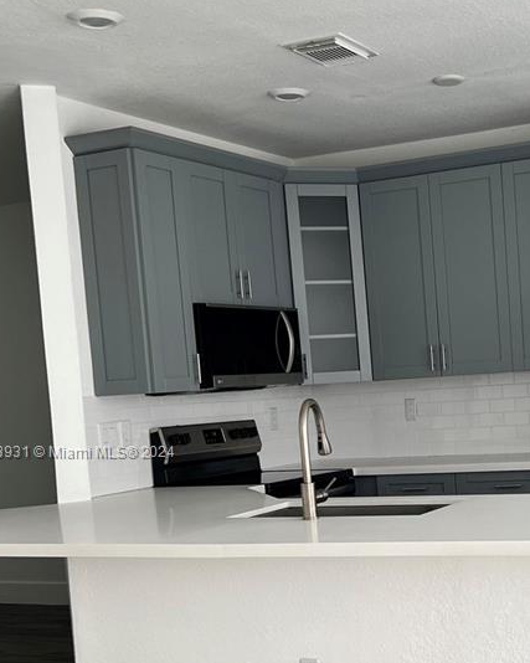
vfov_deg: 32.7
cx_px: 506
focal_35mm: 57
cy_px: 453
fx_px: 1118
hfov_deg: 25.6
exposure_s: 1/121
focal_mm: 5.7
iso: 50
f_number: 1.5
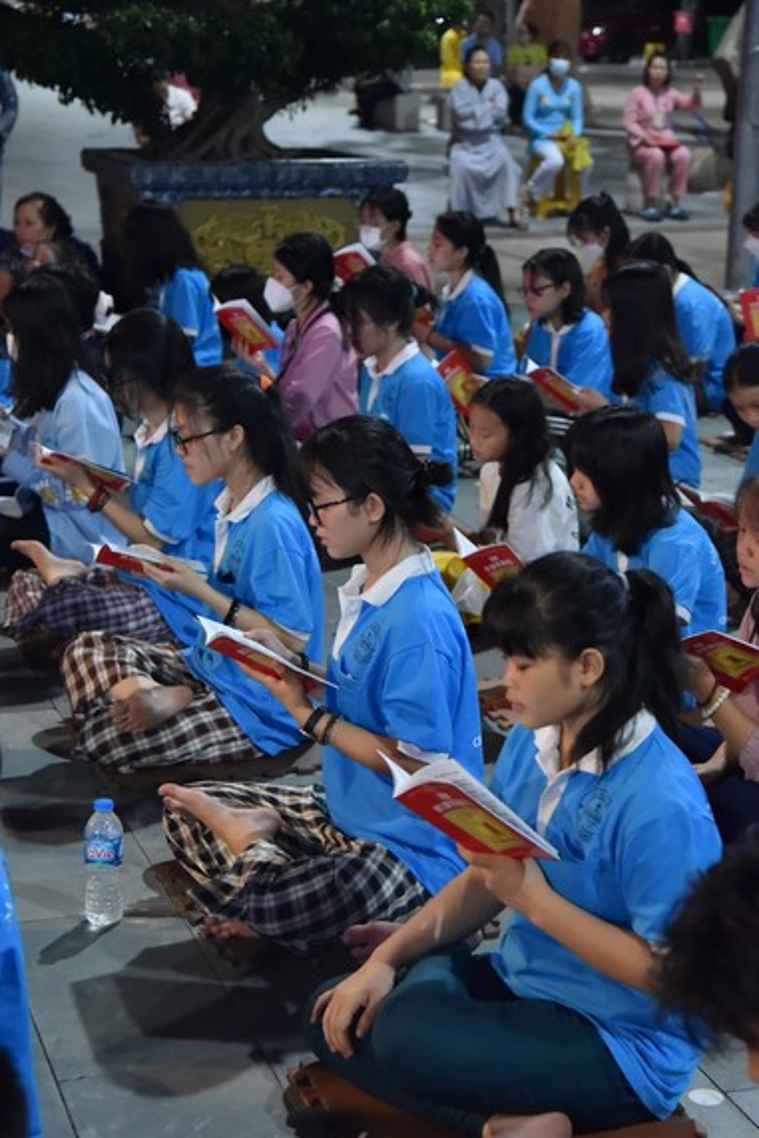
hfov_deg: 18.4
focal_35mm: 74
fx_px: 2339
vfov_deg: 27.3
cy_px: 568
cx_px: 394
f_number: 4.5
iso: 5000
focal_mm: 65
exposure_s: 1/125
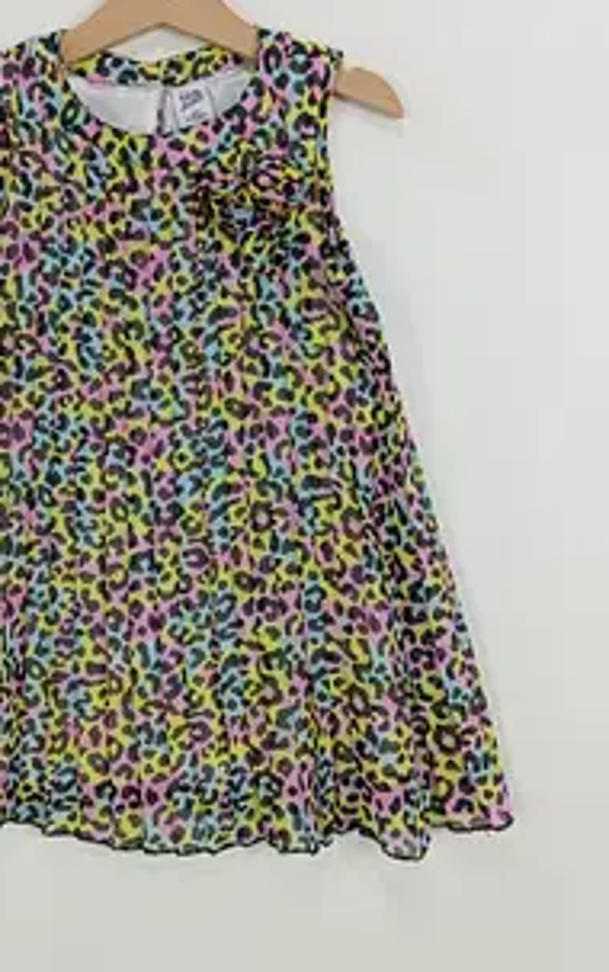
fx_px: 1033
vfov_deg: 50.2
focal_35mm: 39
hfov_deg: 32.4
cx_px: 173
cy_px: 430
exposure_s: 1/100
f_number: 1.8
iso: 78
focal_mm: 4.22
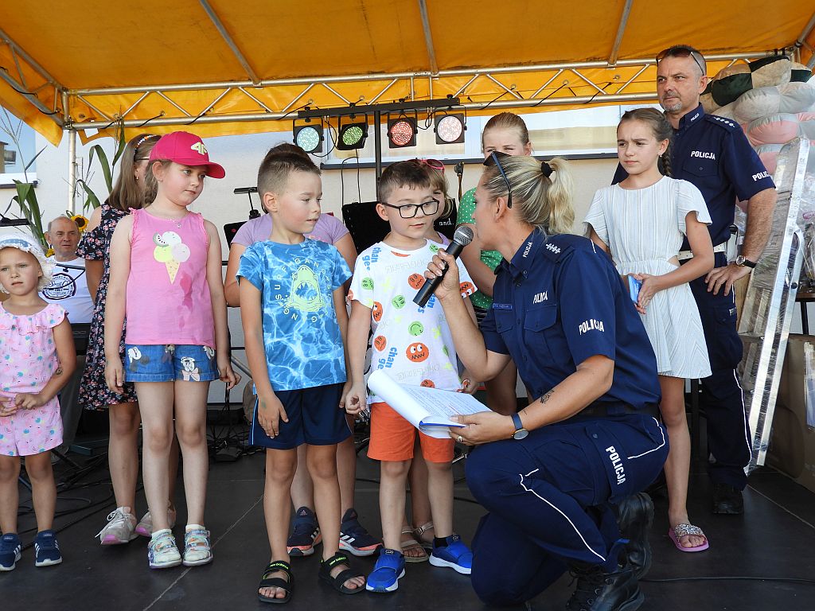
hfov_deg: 52.6
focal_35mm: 35
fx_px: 824
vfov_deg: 40.7
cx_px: 408
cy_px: 306
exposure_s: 1/100
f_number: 3.8
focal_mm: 6.3
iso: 100
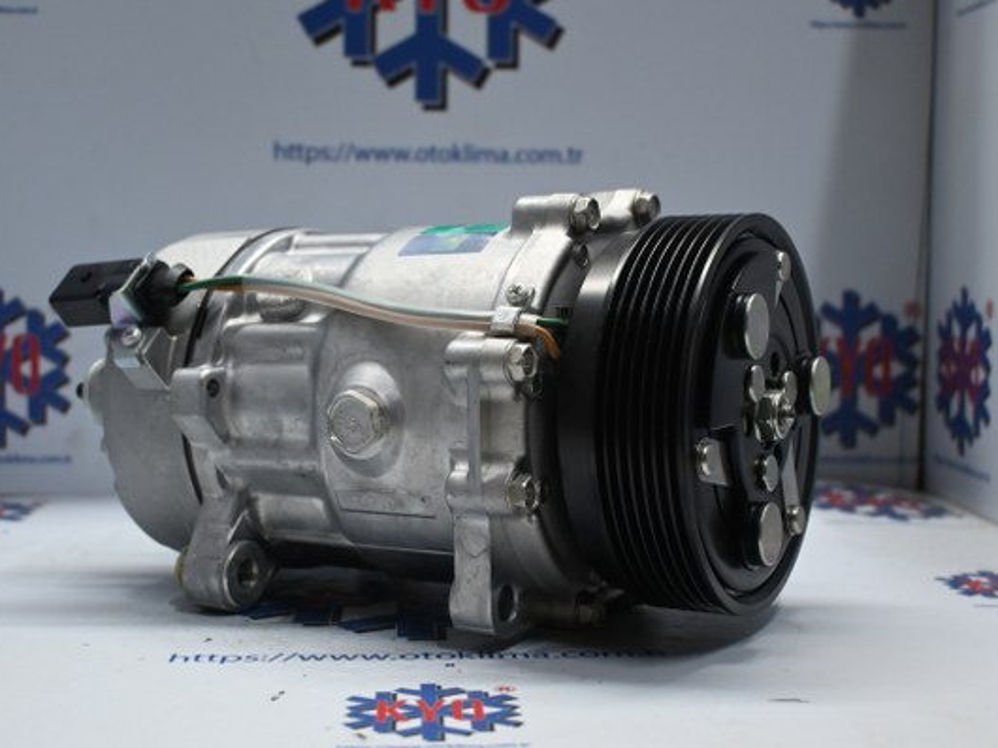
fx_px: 1412
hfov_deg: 38.9
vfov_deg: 29.7
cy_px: 373
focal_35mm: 49
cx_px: 461
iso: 1250
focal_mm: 30
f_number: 4.8
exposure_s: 1/125
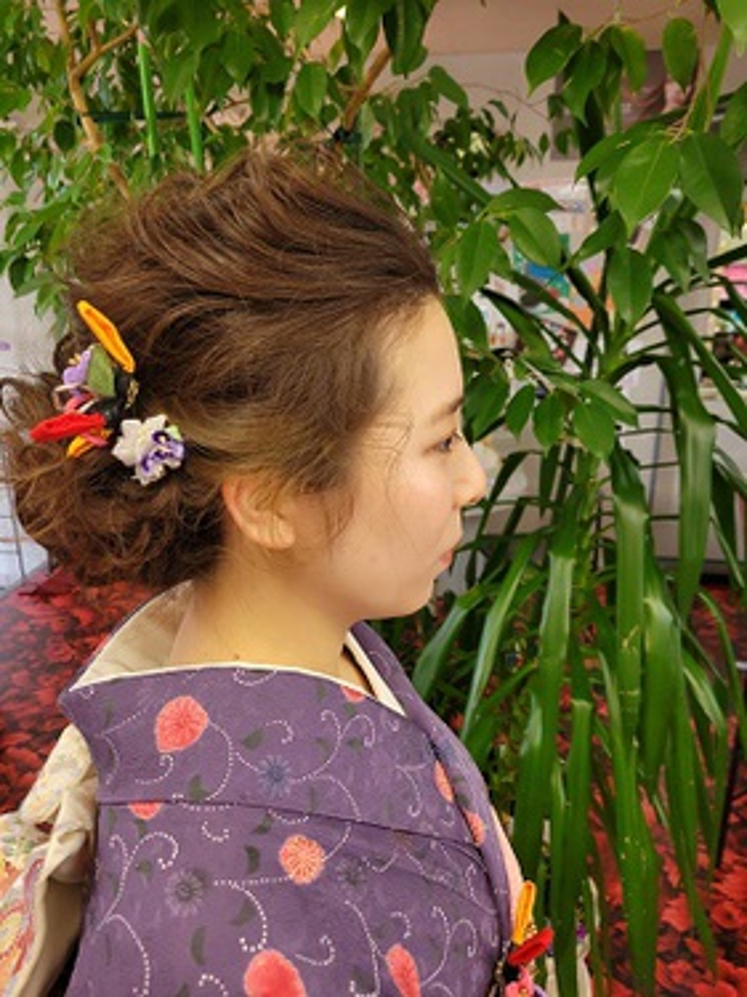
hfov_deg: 53.0
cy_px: 498
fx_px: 749
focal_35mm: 26
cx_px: 374
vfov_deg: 67.3
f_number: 1.8
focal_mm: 5.4
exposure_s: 1/100
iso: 160
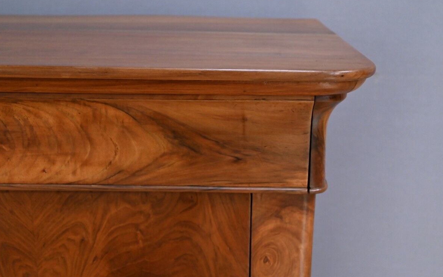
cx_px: 222
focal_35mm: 52
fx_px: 628
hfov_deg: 38.9
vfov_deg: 24.9
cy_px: 146
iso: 5000
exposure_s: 1/200
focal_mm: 50
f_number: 7.1
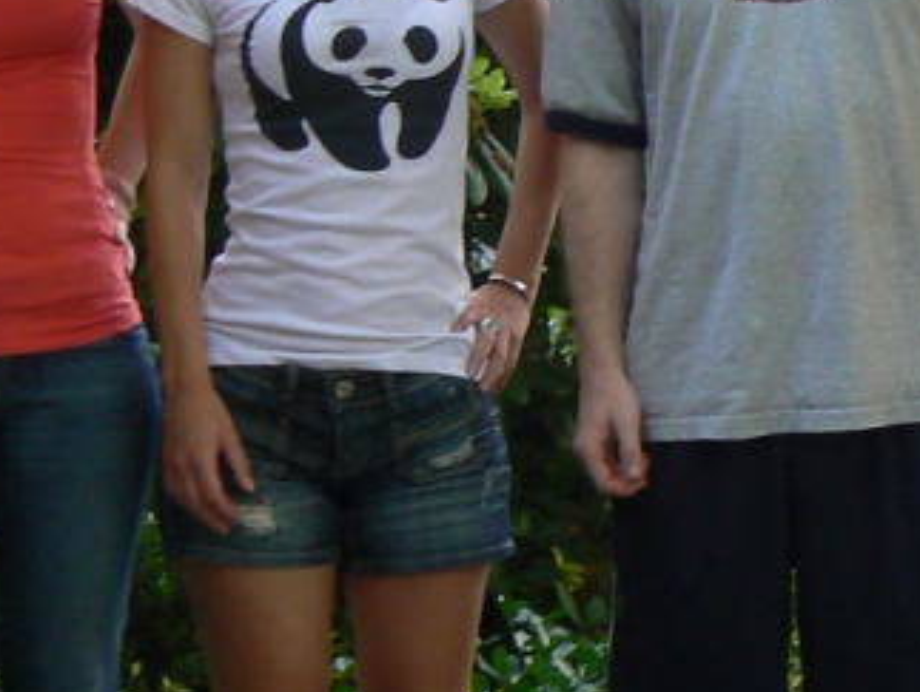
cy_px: 162
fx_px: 3033
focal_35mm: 114
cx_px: 732
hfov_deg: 17.1
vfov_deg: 13.0
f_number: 4.5
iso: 80
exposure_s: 1/100
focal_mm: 6
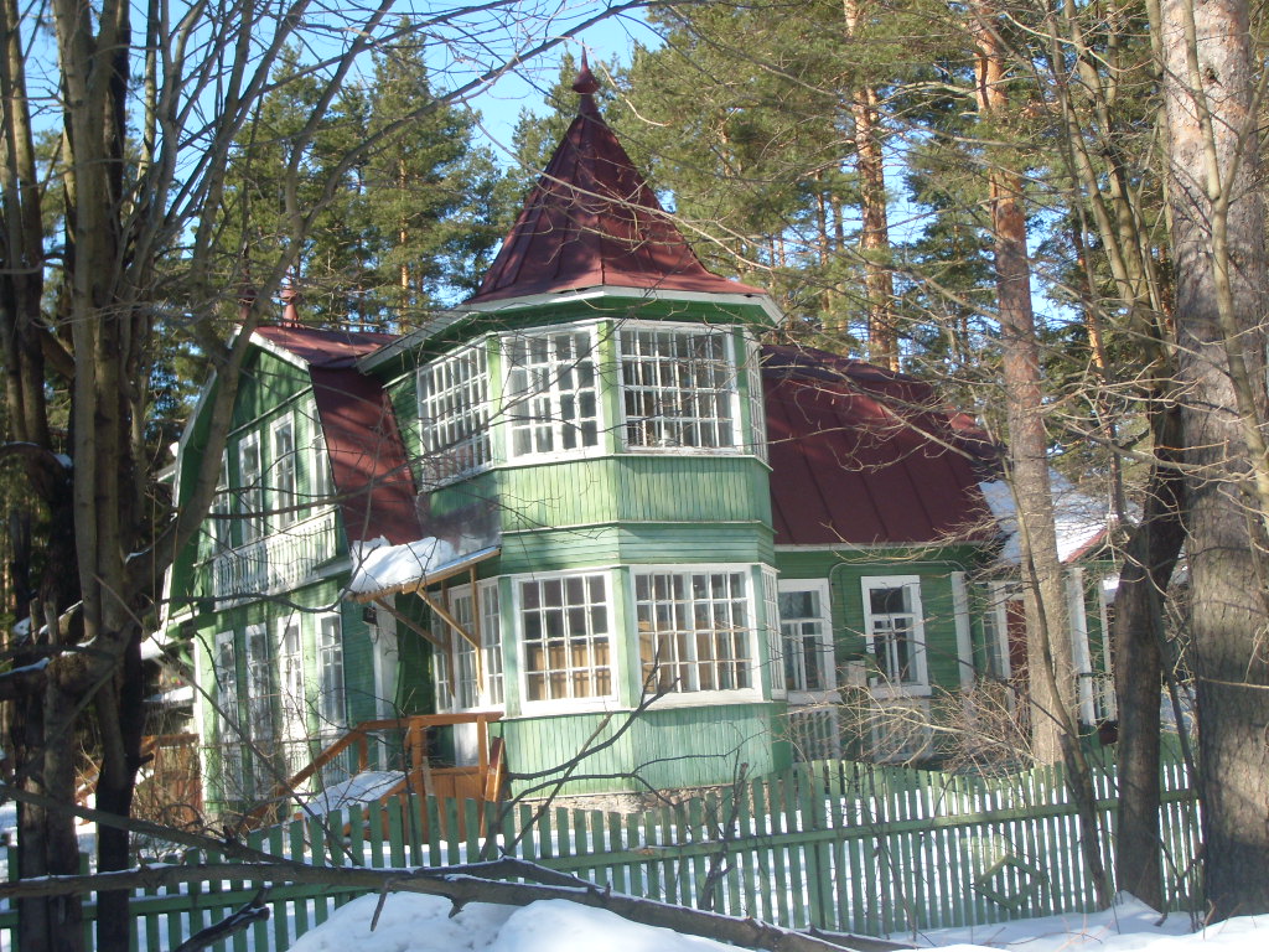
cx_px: 634
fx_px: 1943
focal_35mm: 53
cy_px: 476
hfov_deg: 36.2
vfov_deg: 27.5
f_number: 8.5
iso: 50
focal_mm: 8.9
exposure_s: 1/80
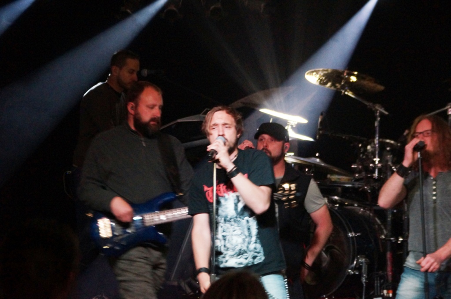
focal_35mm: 165
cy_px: 150
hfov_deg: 12.5
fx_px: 2064
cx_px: 226
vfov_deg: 8.3
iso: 3200
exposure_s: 1/30
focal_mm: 110
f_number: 5.6
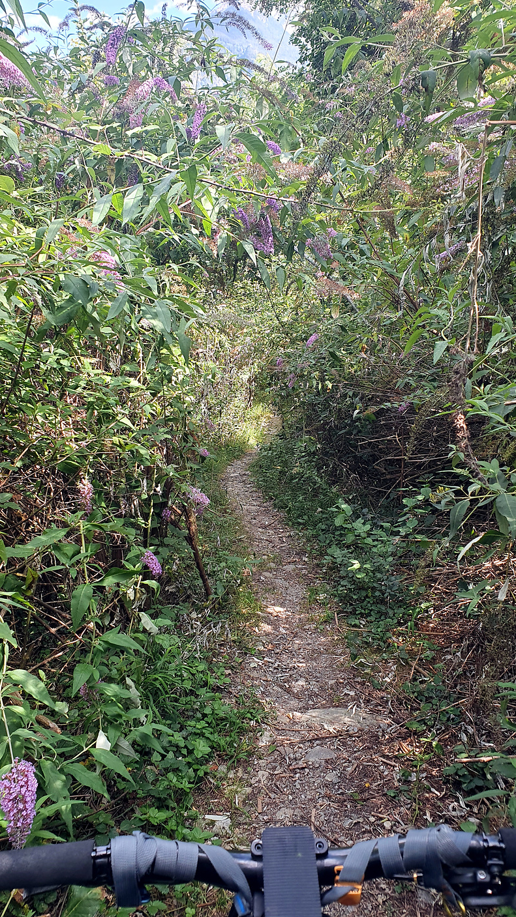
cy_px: 450
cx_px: 245
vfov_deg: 66.1
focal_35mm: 29
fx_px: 706
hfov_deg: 40.2
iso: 50
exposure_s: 1/134
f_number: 2.4
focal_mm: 4.32
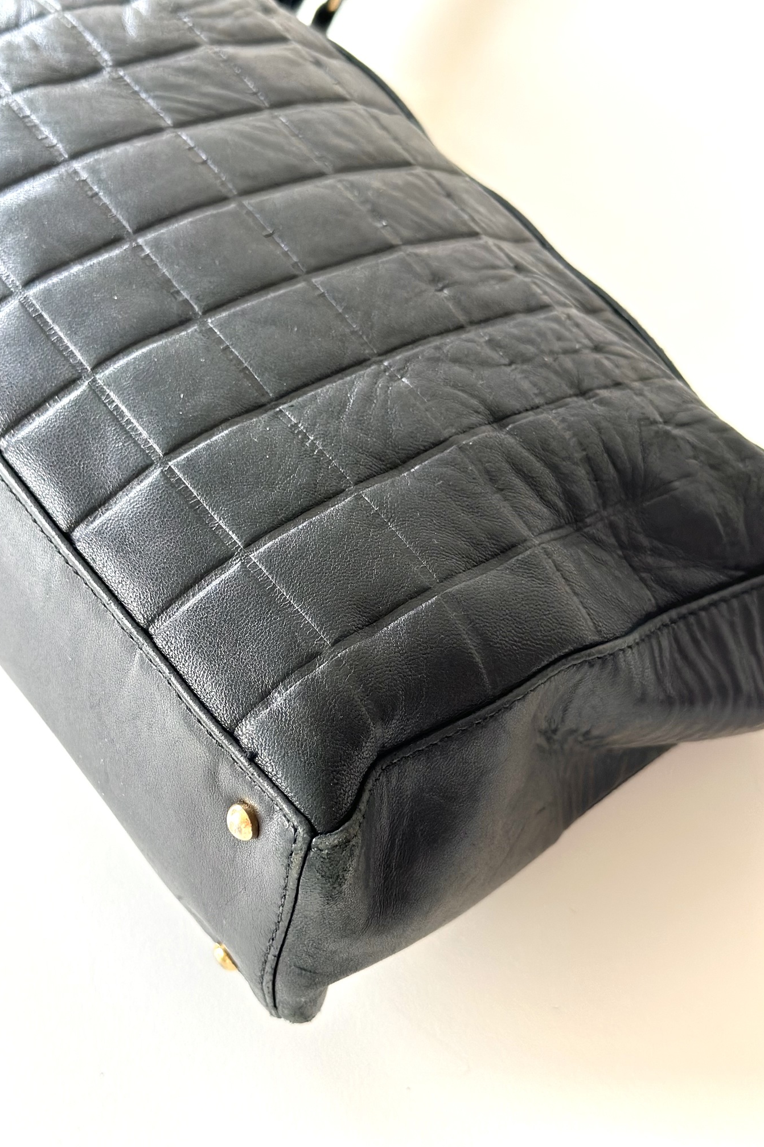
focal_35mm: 50
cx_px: 336
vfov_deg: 39.6
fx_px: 1592
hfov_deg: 27.0
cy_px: 574
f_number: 1.78
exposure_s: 1/100
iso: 160
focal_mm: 6.86
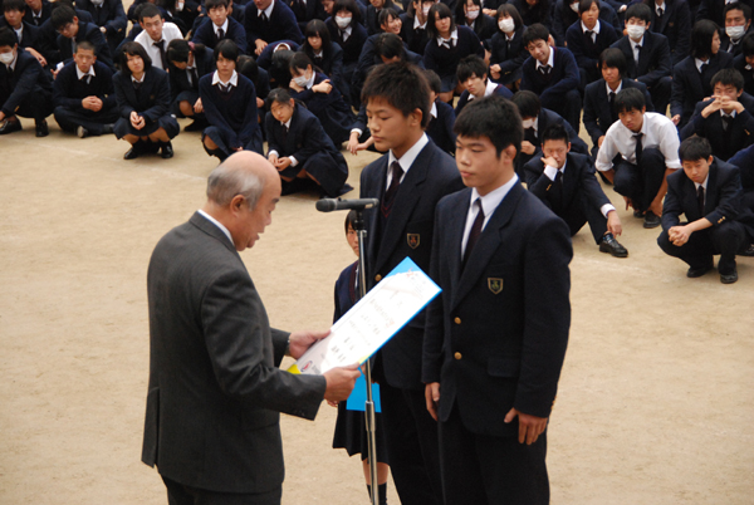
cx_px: 377
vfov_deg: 15.8
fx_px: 1825
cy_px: 252
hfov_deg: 23.3
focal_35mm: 87
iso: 1600
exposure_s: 1/800
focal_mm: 58
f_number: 5
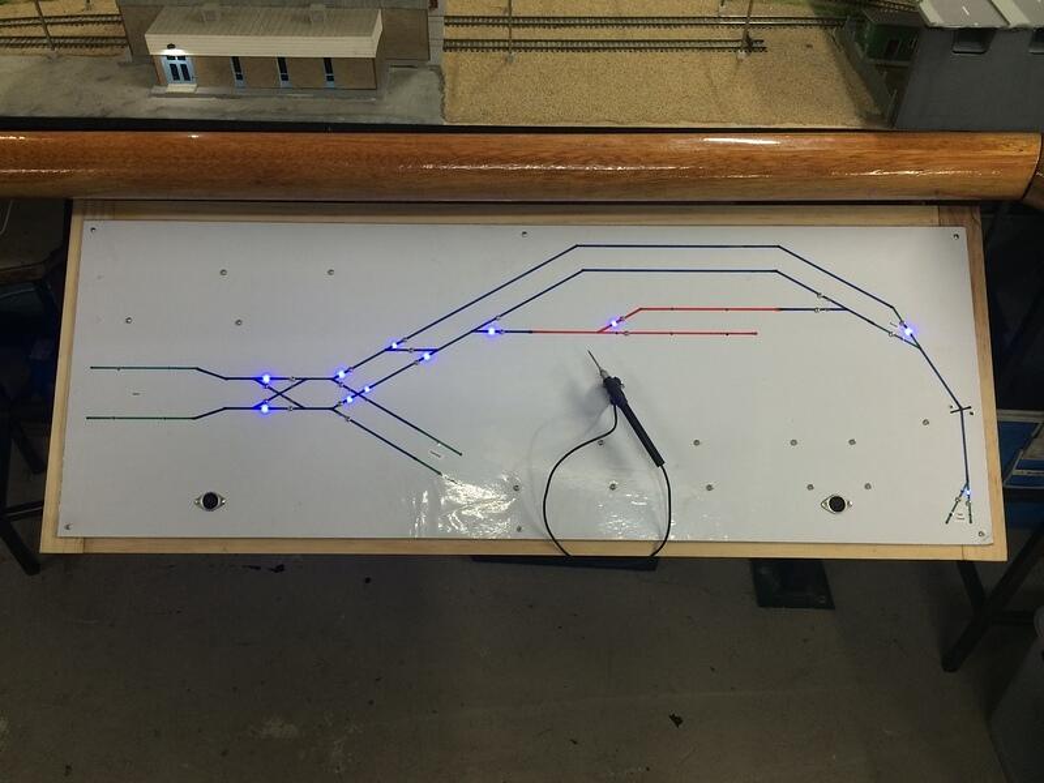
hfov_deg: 60.0
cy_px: 392
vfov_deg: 46.8
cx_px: 522
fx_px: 905
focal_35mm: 30
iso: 160
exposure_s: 1/33
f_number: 2.2
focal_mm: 4.12
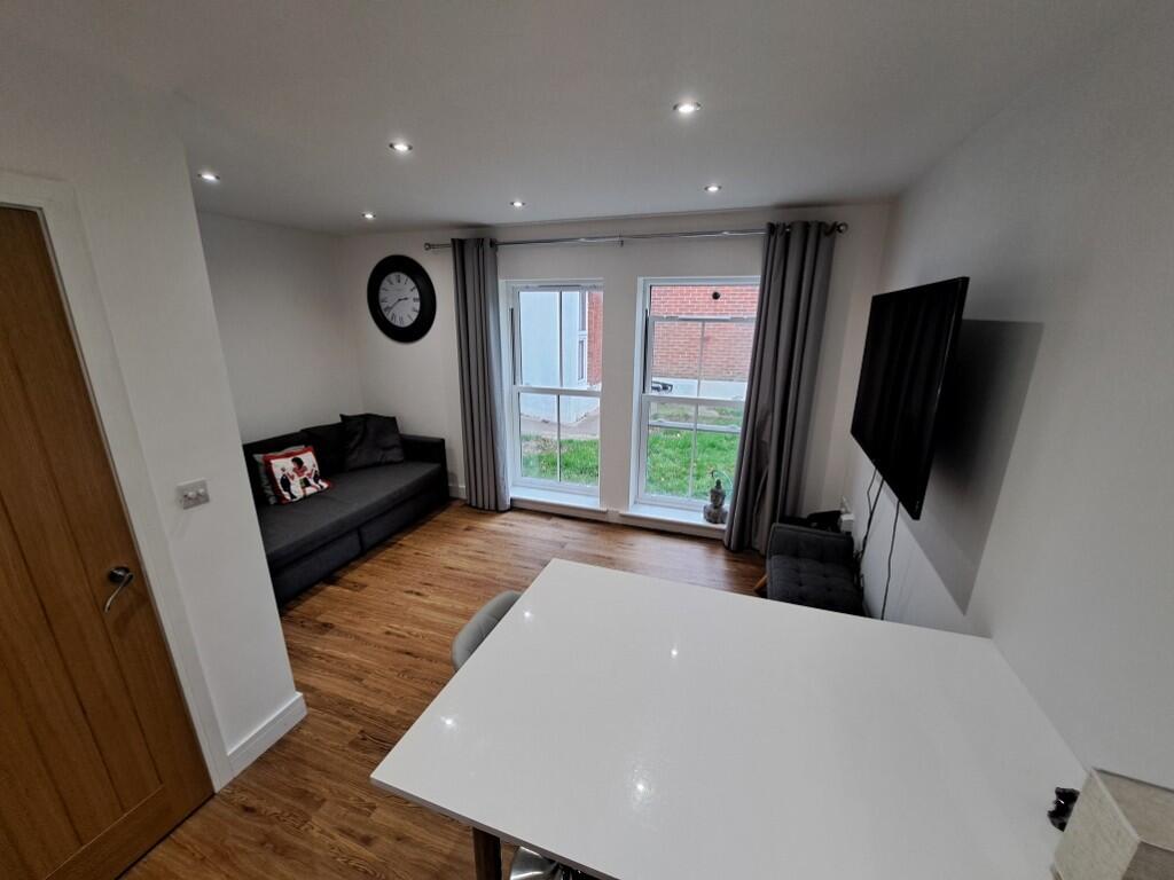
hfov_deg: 106.2
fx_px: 441
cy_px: 440
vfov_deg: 89.9
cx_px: 587
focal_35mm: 13
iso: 160
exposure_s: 1/50
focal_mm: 1.74
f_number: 2.2
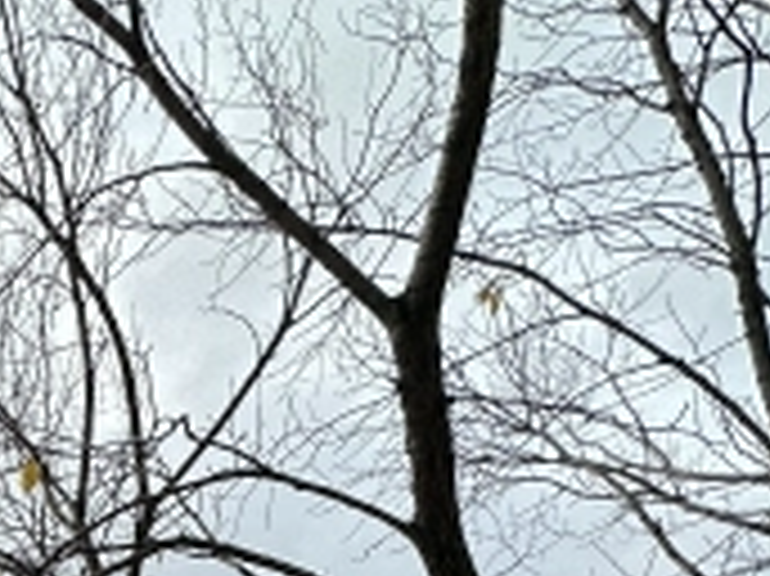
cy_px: 1012
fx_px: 1134
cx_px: -423
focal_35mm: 51
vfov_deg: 20.7
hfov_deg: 26.0
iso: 40
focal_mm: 2.22
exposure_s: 1/518
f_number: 2.2
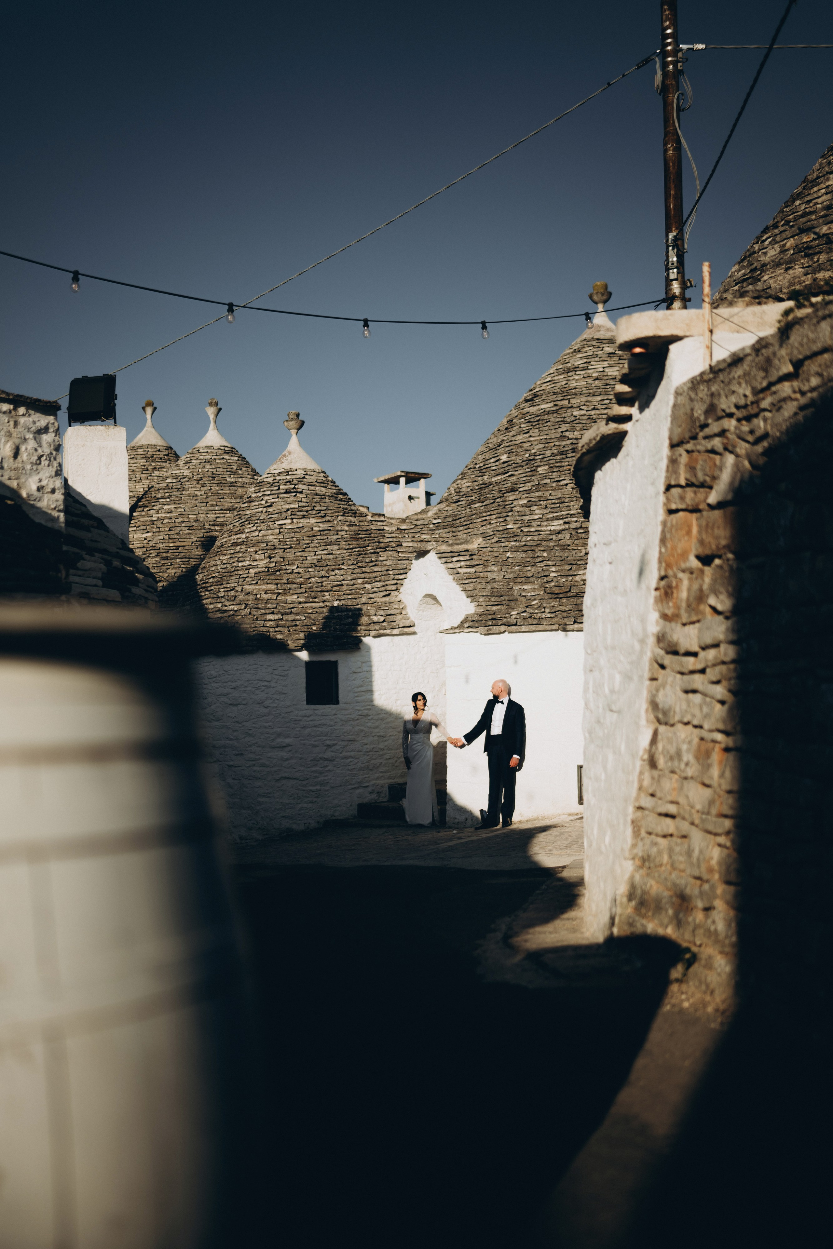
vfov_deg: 54.4
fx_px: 1215
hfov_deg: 37.9
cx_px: 416
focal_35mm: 35
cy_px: 624
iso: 100
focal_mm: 35
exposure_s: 1/16000
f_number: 1.2
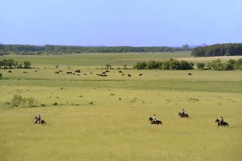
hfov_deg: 11.1
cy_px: 80
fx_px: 1244
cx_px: 121
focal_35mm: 185
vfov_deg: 7.4
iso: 200
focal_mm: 185
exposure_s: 1/320
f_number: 9
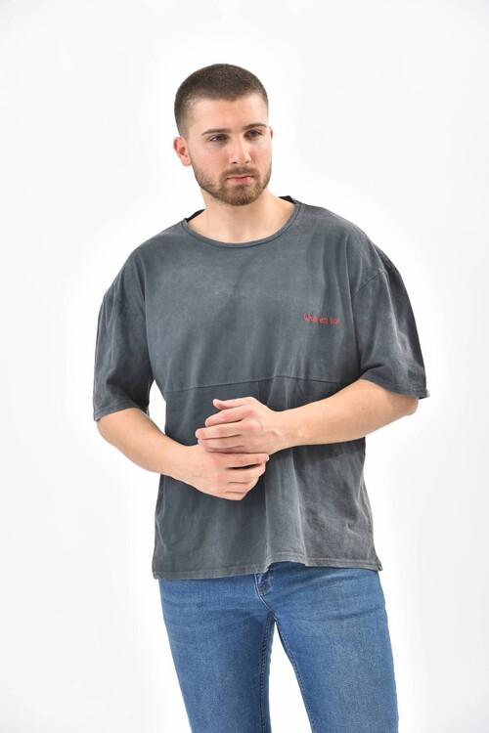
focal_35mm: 112
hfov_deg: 12.2
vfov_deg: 18.3
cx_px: 244
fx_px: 2282
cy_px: 366
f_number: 7.1
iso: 100
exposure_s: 1/160
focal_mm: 112
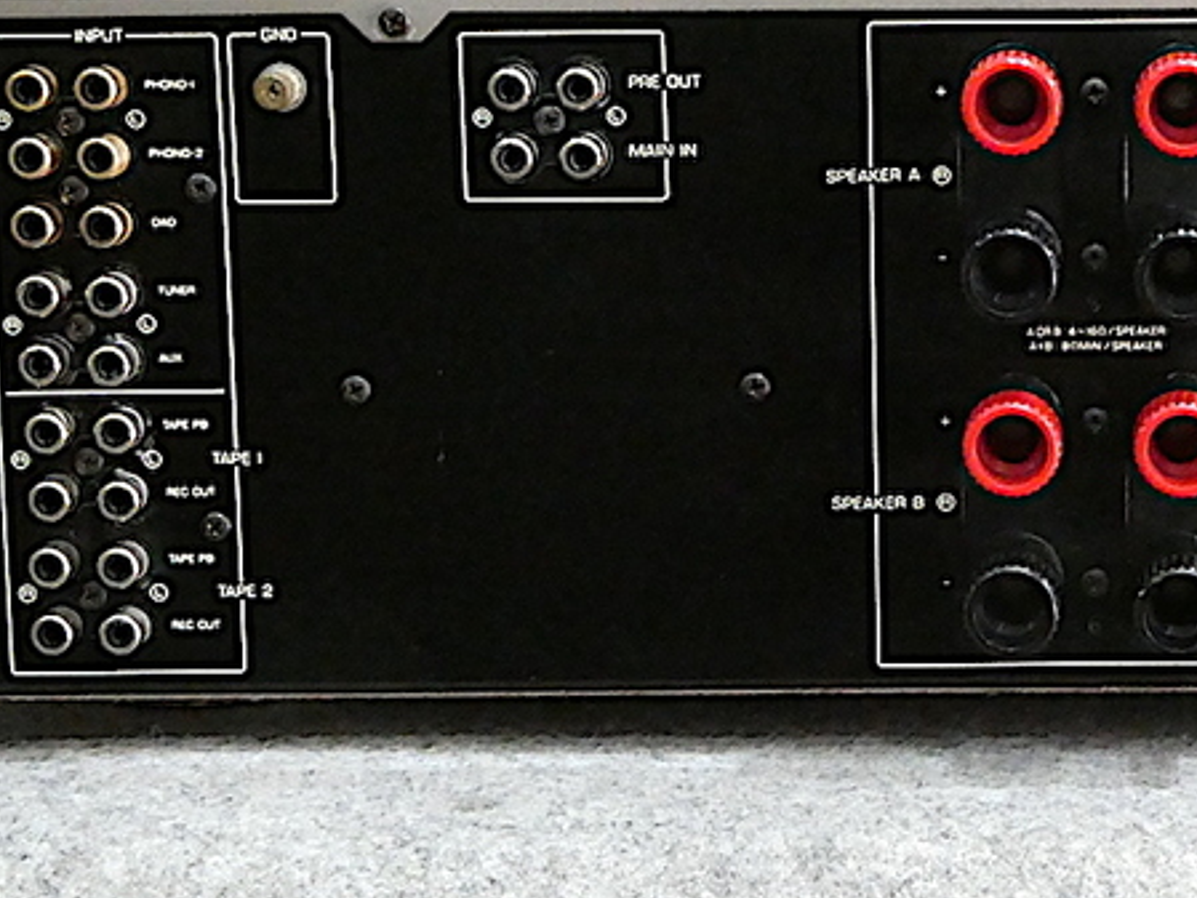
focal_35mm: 94
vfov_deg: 15.7
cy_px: 360
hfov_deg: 20.6
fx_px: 3251
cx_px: 970
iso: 1600
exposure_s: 1/60
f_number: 6.3
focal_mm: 7.8
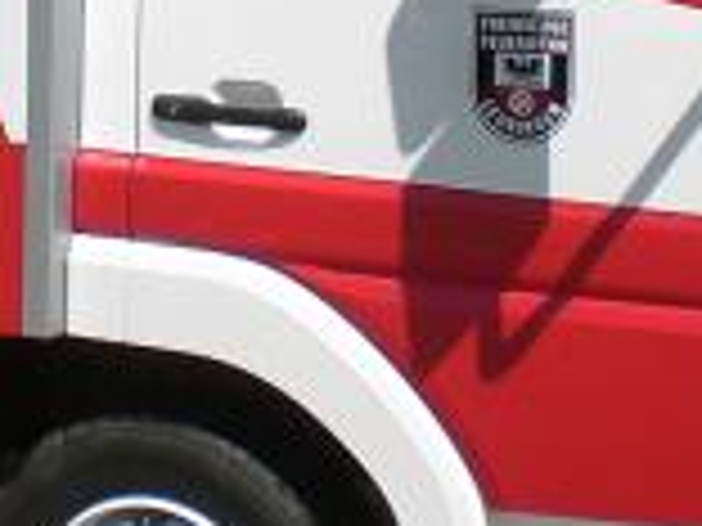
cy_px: -166
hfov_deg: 12.6
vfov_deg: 9.3
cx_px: 176
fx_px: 3164
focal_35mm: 156
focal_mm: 6.3
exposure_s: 1/800
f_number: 4.4
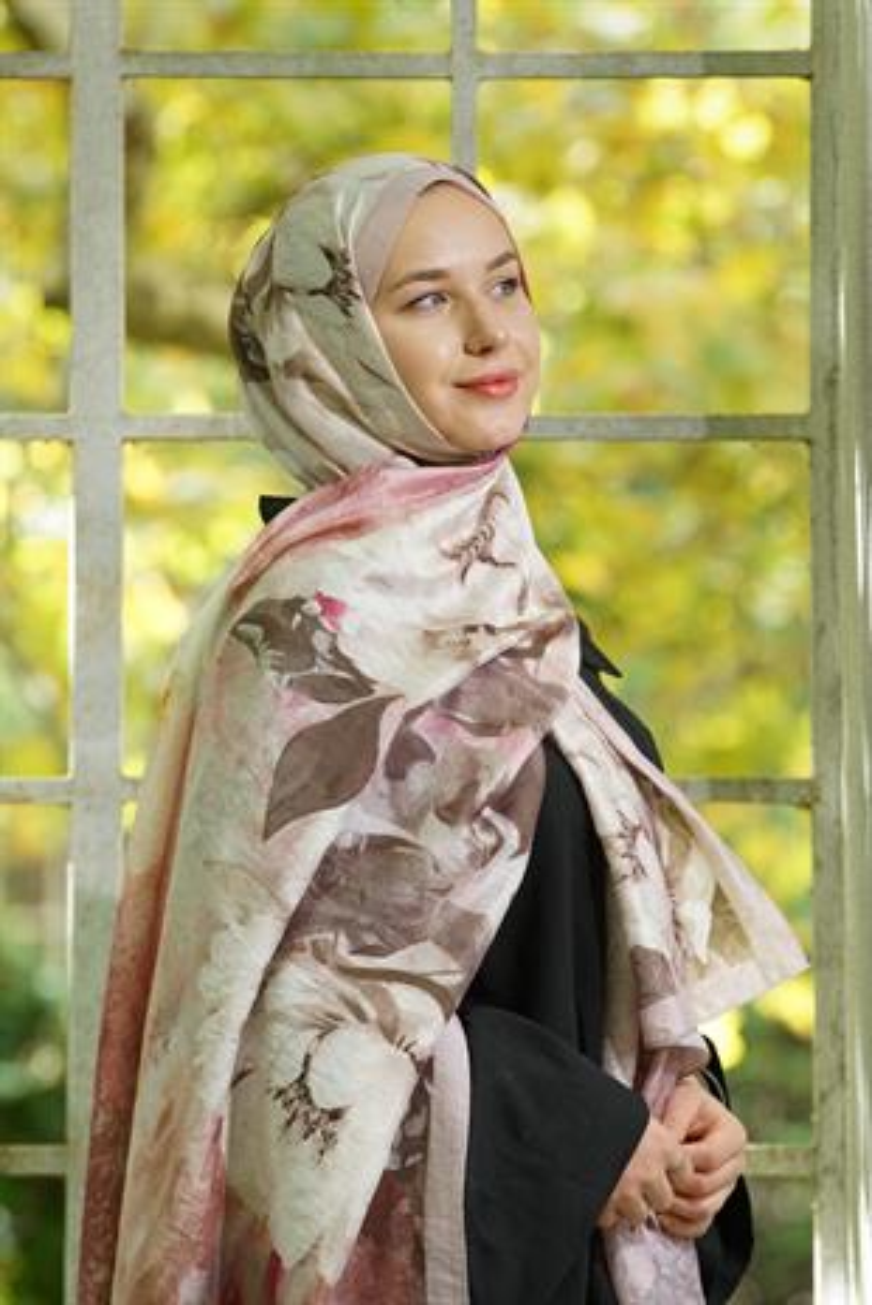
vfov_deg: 10.3
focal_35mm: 200
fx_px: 7255
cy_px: 652
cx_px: 436
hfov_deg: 6.9
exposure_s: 1/100
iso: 640
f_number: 6.3
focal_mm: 200
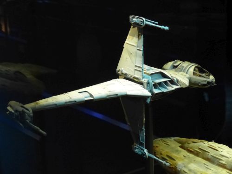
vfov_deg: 17.8
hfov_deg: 23.6
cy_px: 87
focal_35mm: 83
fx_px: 556
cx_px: 116
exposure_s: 1/20
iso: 800
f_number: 2.8
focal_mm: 15
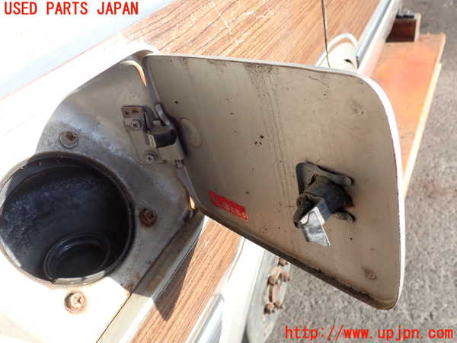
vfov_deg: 46.8
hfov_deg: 60.0
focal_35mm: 30
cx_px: 228
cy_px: 172
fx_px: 396
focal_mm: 5.4
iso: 100
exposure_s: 1/250
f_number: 3.2
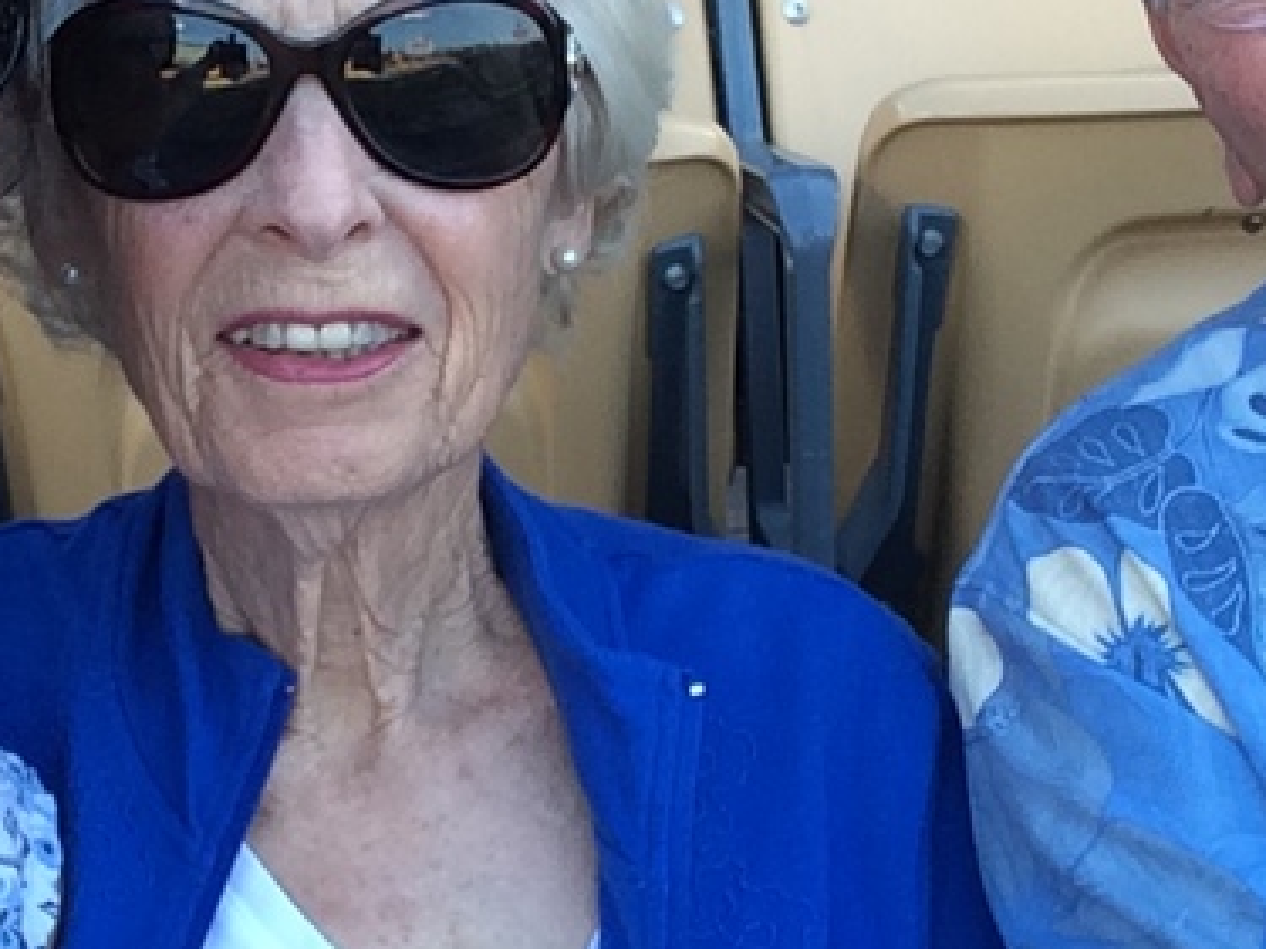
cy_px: 392
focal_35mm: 75
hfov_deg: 25.9
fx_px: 2742
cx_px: 424
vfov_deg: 19.6
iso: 50
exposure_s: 1/120
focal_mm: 2.15
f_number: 2.4
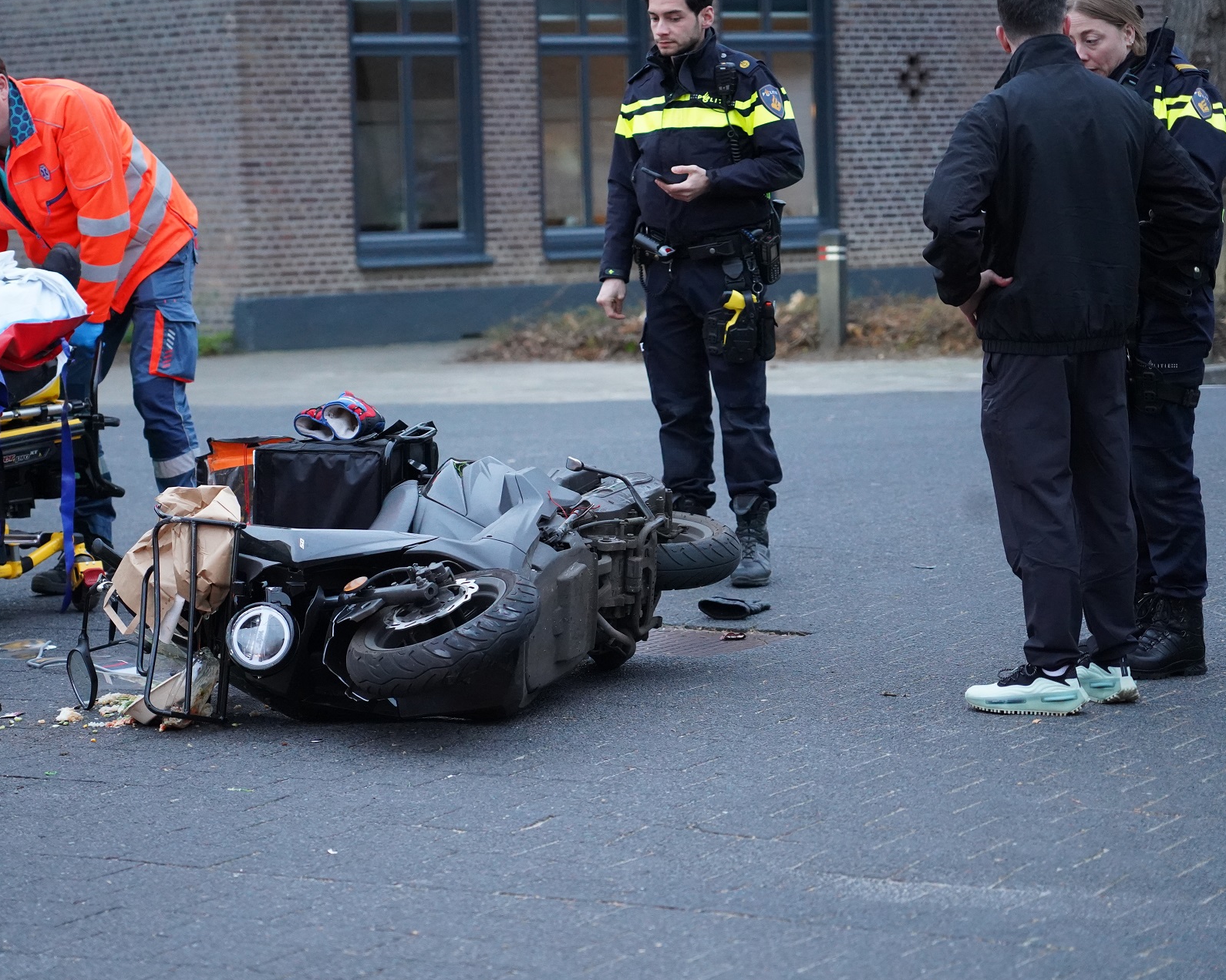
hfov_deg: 16.2
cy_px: 491
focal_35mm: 119
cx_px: 517
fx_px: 4318
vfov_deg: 13.0
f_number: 4
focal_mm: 105
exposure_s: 1/160
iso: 6400
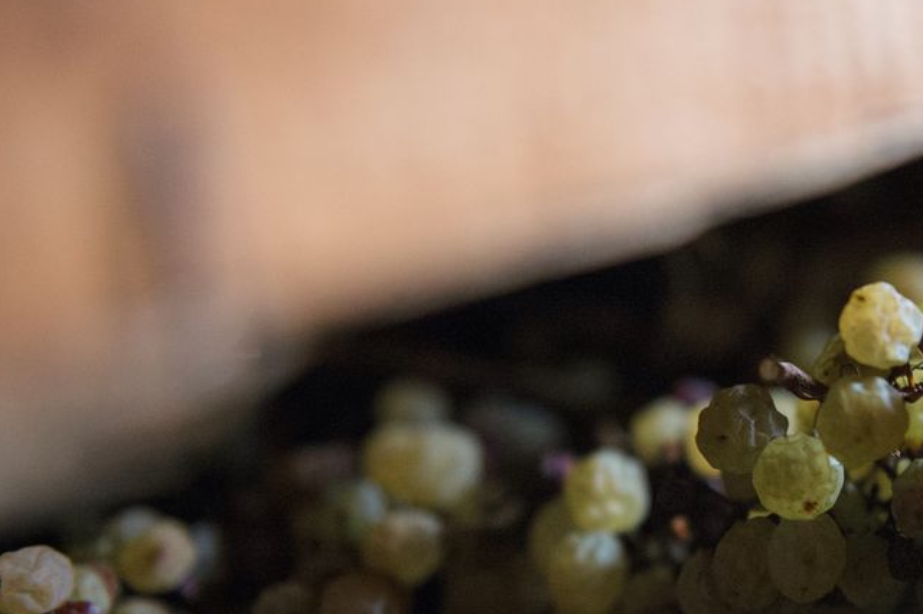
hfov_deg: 27.1
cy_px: 321
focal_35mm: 72
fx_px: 1845
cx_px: 835
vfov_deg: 18.9
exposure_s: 1/250
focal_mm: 36
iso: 5000
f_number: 2.8
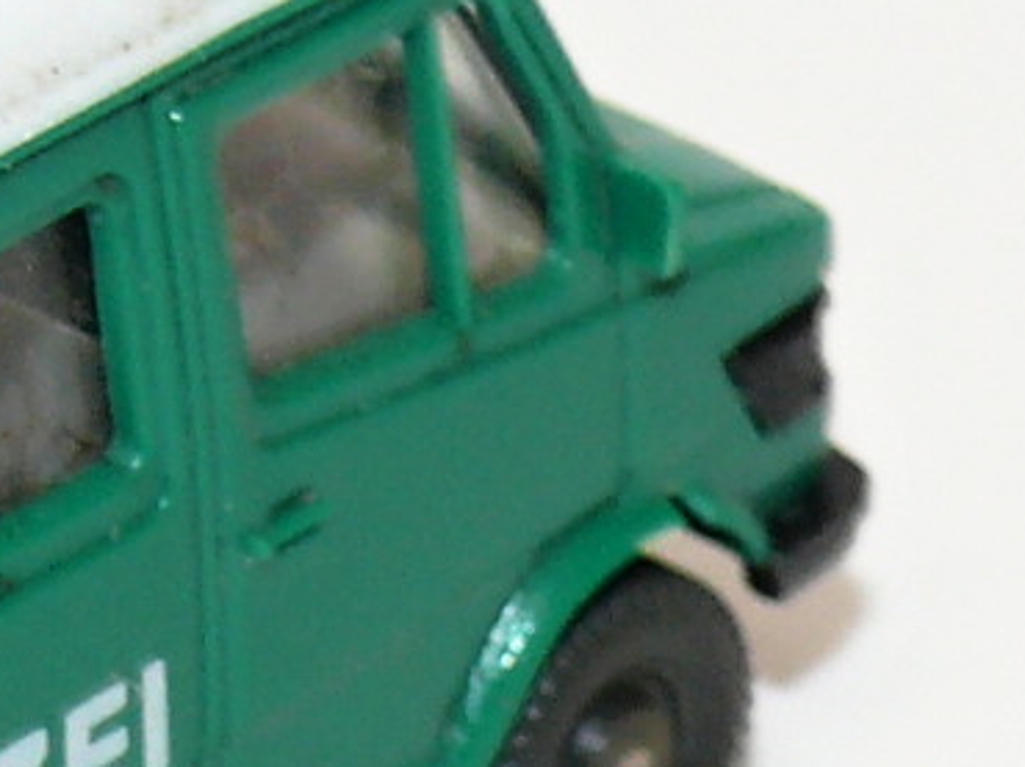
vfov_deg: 3.1
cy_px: 451
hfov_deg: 4.2
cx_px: -396
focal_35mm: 476
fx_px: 14086
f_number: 4
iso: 100
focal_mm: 14
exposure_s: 1/30
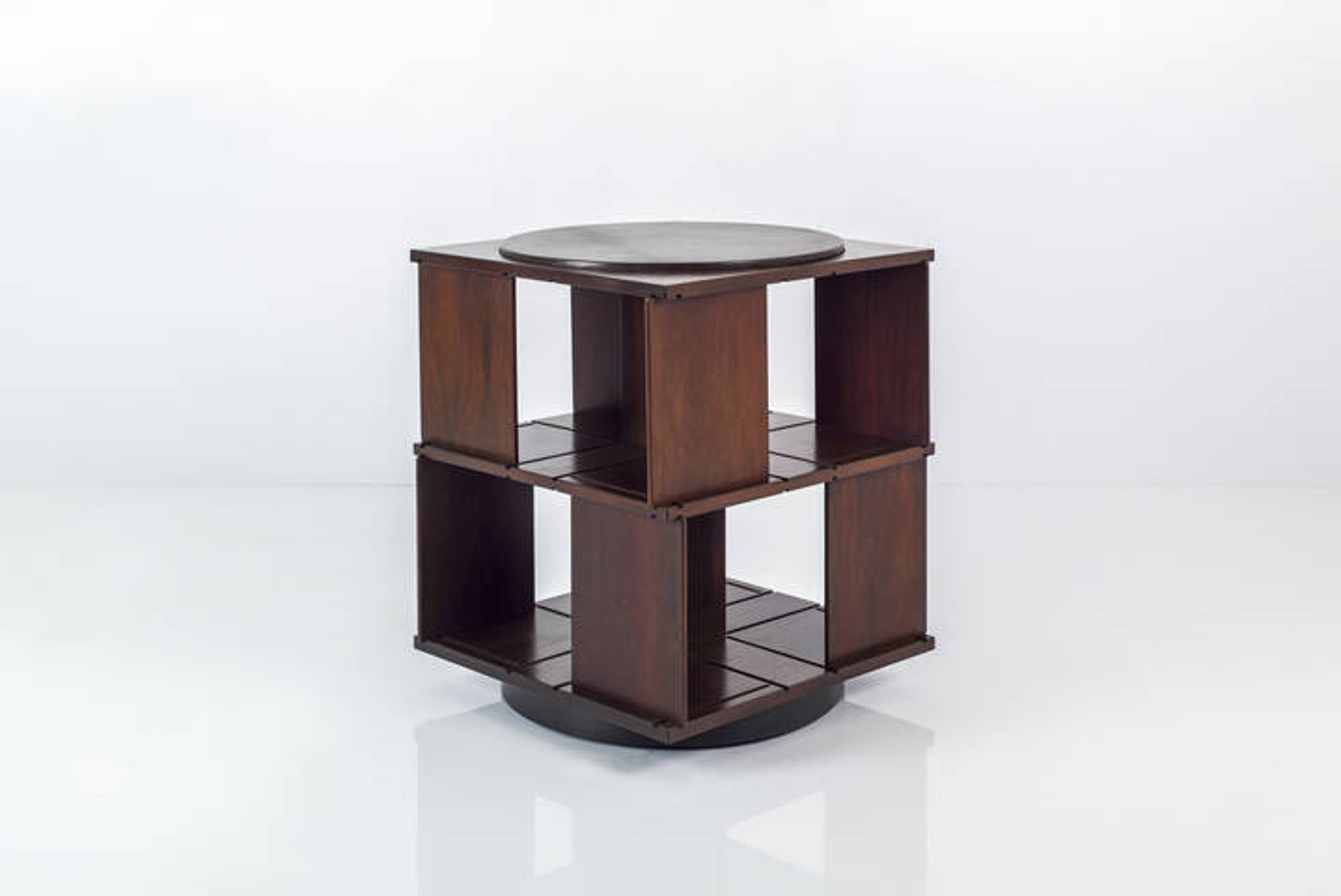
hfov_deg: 39.6
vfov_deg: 27.0
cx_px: 670
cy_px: 448
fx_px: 1863
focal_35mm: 50
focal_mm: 50
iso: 100
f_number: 10
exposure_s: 1/200
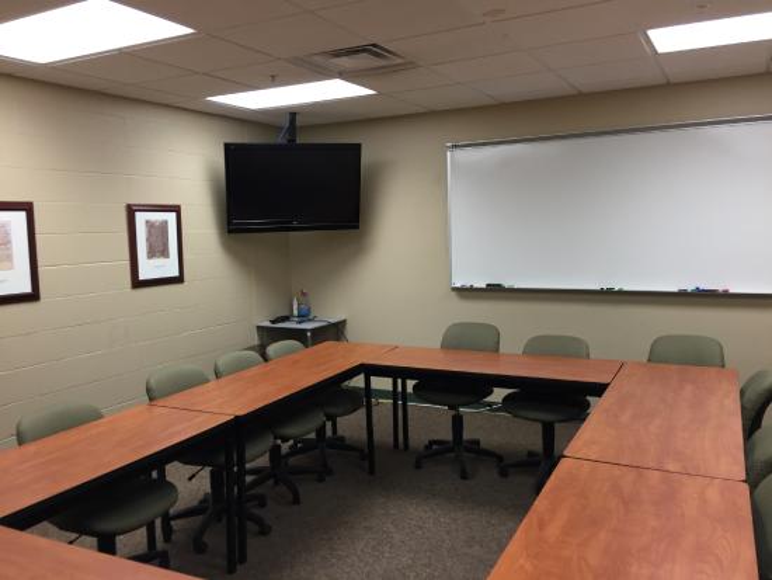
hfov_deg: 61.6
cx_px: 386
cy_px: 290
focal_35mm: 29
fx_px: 647
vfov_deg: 48.3
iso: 100
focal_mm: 4.15
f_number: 2.2
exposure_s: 1/30
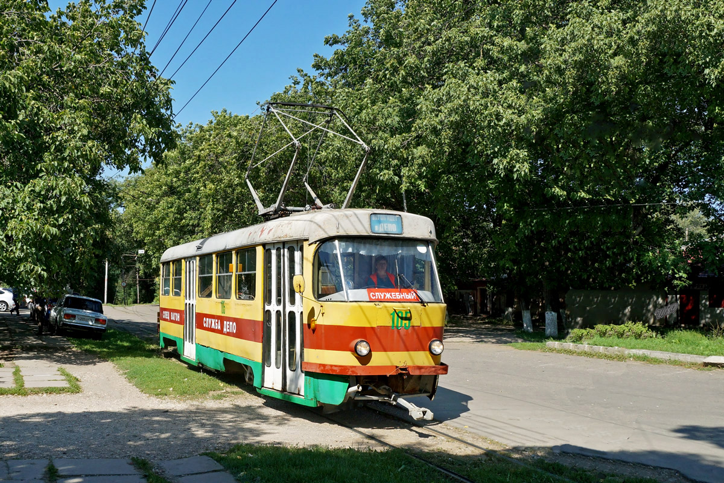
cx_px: 362
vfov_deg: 40.0
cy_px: 242
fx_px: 664
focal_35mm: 33
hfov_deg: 57.2
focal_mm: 22
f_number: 8
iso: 200
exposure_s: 1/640
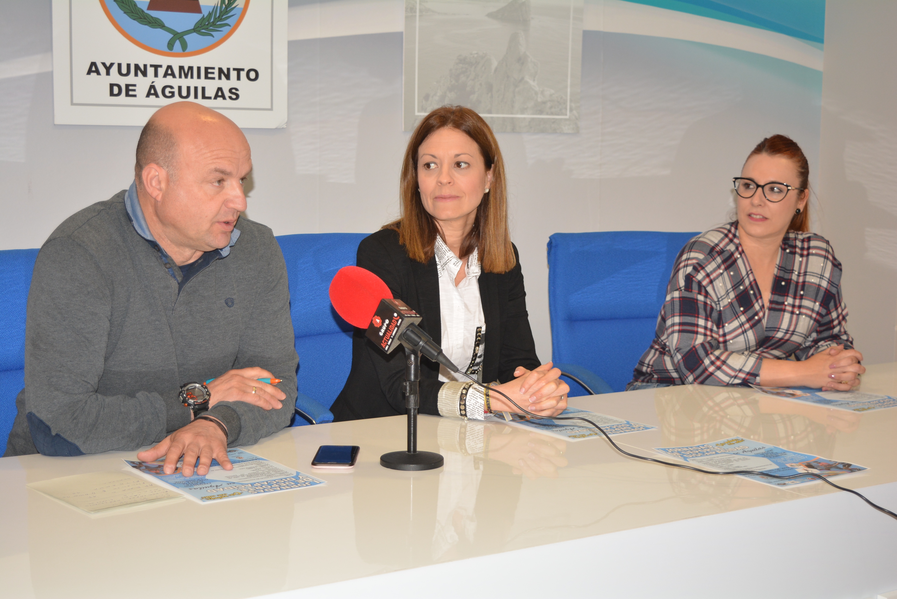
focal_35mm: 52
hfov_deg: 37.8
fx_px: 1309
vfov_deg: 25.8
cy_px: 300
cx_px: 448
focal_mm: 35
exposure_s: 1/60
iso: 400
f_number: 4.5
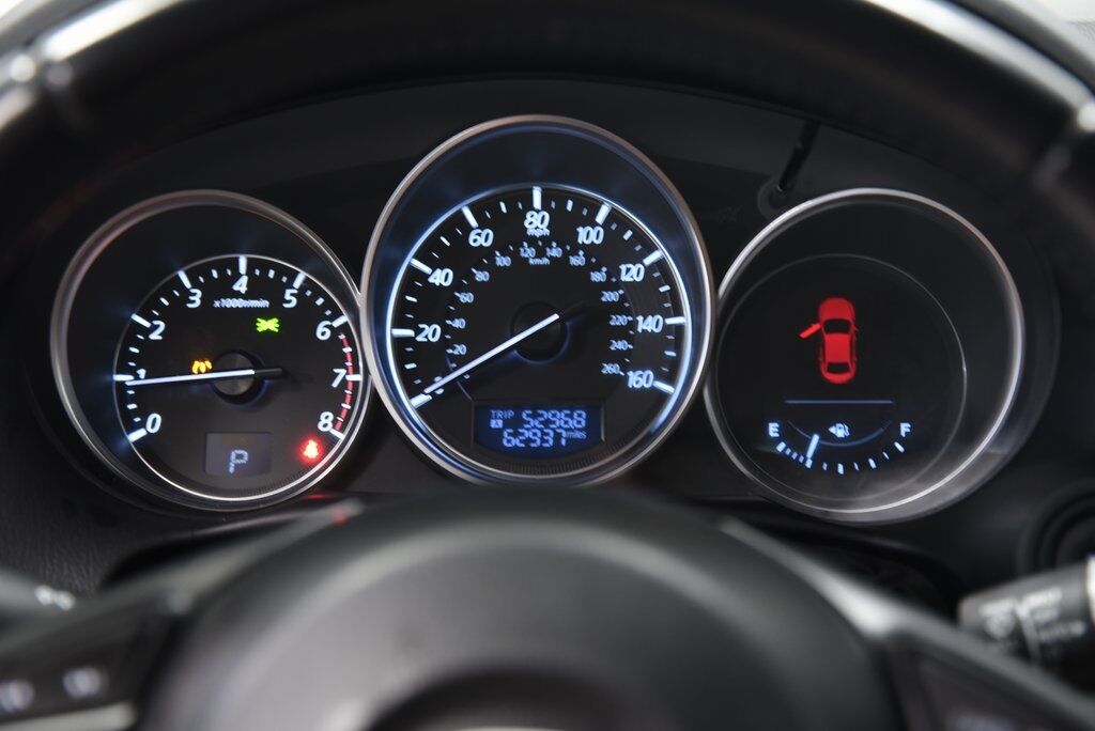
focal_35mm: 62
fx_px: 1887
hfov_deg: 32.4
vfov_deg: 21.9
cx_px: 548
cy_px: 366
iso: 1600
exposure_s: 1/20
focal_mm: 62
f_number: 4
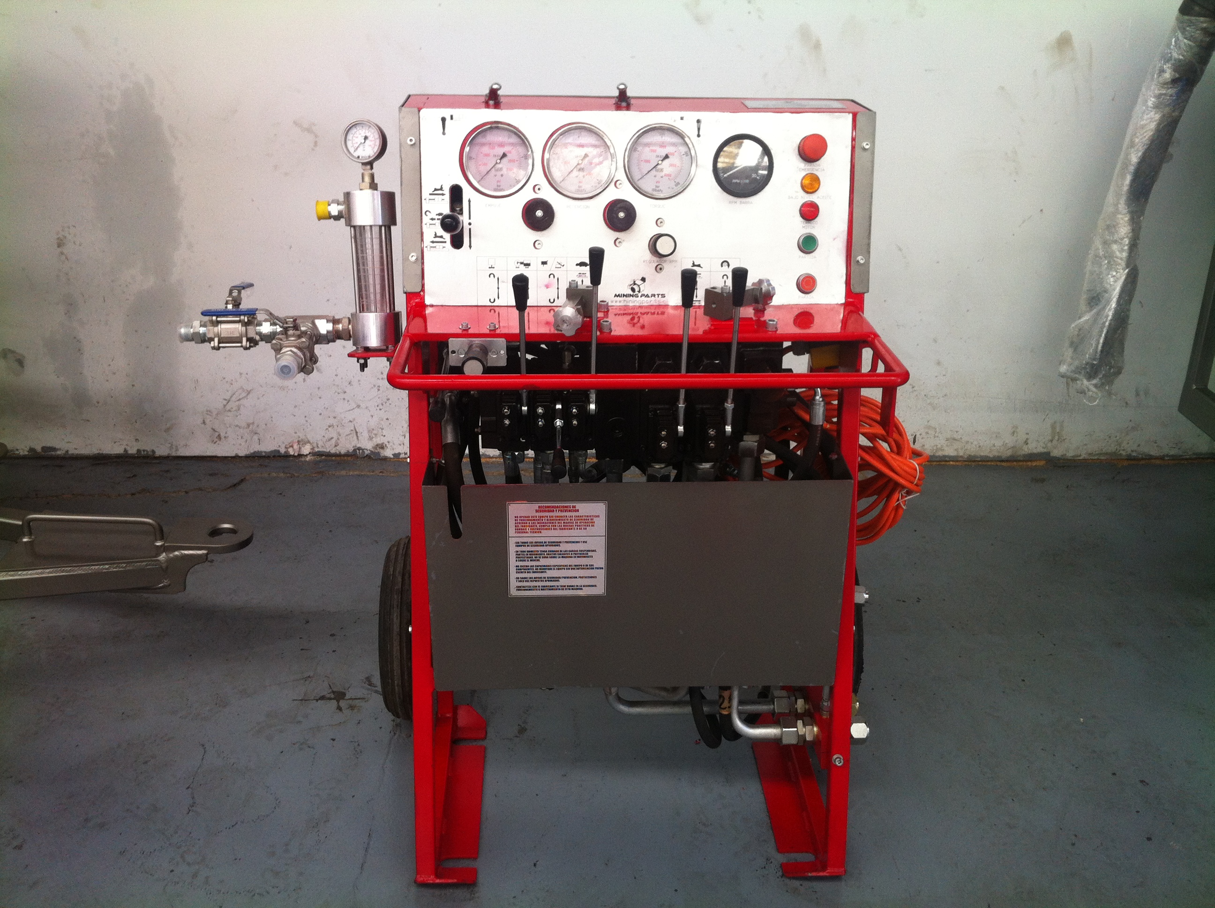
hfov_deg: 52.7
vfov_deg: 40.6
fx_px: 1227
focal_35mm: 35
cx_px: 608
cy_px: 454
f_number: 2.8
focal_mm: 3.85
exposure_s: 1/60
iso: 80
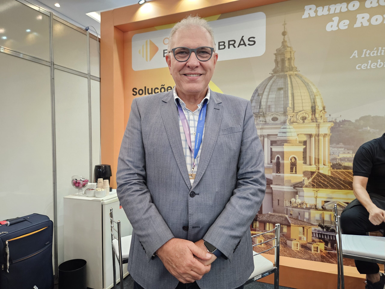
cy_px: 144
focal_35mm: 23
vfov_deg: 58.9
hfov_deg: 73.9
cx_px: 192
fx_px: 256
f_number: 1.8
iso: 640
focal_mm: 5.4
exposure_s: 1/60
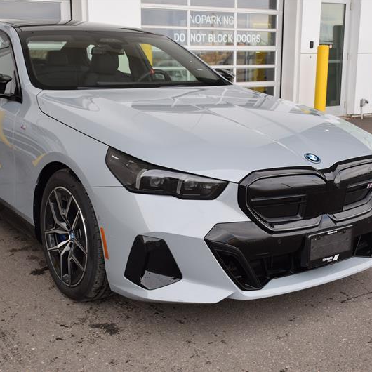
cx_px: 155
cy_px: 186
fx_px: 608
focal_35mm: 50
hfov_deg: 33.9
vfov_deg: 34.0
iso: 220
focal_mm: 26
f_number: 5.6
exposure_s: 1/125
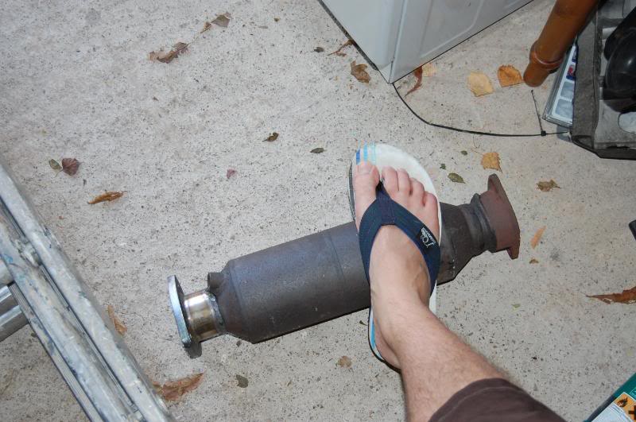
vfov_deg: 26.4
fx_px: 900
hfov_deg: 38.9
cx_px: 318
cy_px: 211
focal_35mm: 51
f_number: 4.5
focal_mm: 34
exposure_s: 1/60
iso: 400
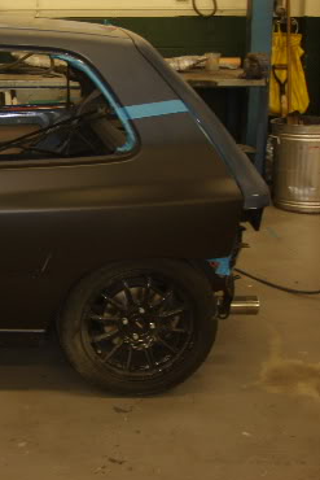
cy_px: 206
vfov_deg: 31.8
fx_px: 839
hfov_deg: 20.2
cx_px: -65
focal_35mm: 63
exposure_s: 1/45
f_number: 2.8
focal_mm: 5.8
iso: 100
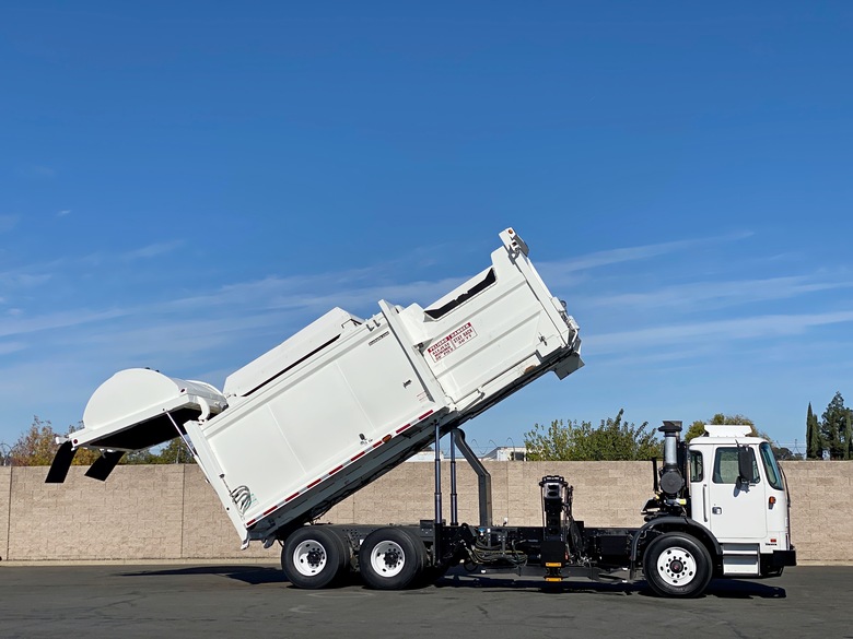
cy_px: 320
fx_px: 1281
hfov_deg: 36.8
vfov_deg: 28.0
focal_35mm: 52
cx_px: 426
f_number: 2
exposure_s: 1/4785
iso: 25
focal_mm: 6
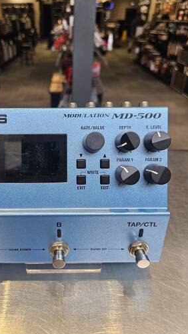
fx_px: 230
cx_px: 60
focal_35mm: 26
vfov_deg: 71.9
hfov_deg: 43.7
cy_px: 165
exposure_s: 1/120
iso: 80
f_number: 1.8
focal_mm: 5.4
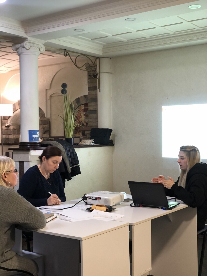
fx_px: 415
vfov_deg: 36.8
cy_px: 138
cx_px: 104
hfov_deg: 28.0
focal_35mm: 52
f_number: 2.4
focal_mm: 6
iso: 160
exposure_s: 1/33
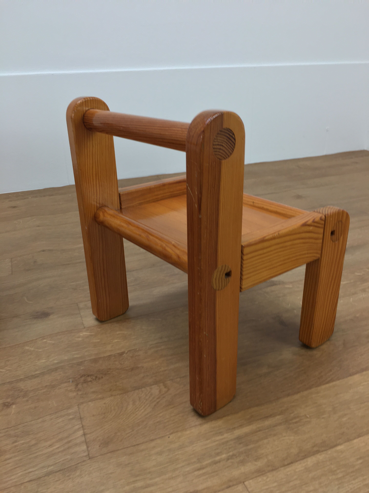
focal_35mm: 29
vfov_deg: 61.7
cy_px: 246
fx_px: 412
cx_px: 184
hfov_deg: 48.2
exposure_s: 1/33
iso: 32
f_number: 2.2
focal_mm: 4.15
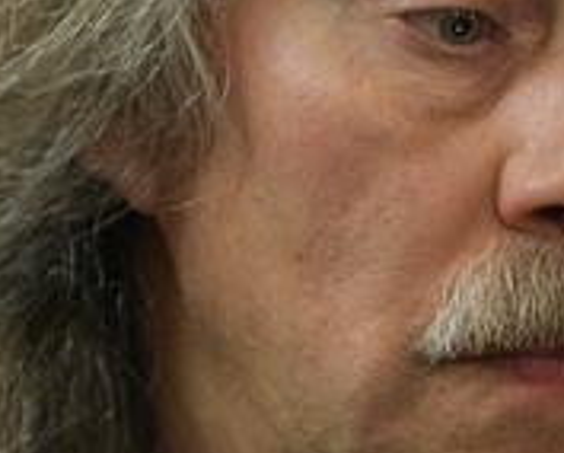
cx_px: 634
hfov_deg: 4.5
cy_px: 249
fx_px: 7135
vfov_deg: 3.6
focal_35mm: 427
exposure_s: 1/125
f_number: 1.4
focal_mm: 56
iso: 800
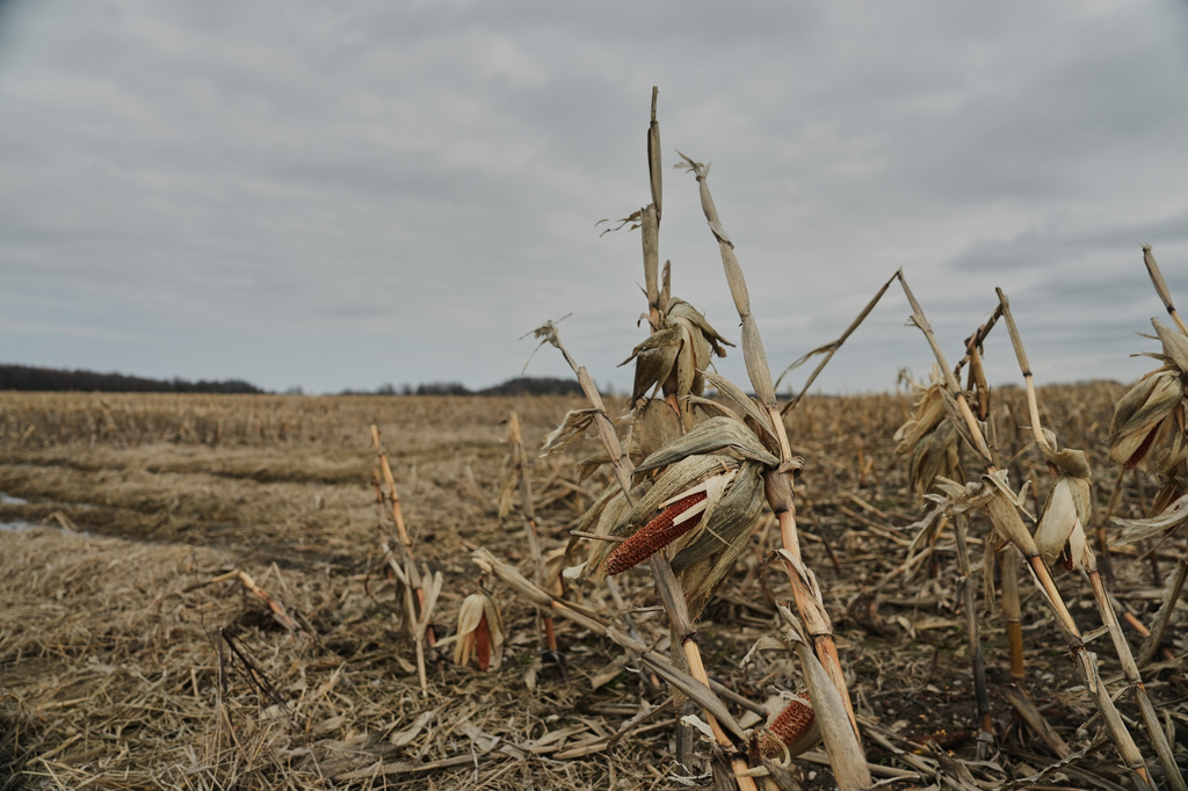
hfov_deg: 73.8
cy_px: 396
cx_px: 594
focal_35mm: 24
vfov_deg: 53.1
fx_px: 792
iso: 400
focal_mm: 24
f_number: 2.8
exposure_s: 1/2500
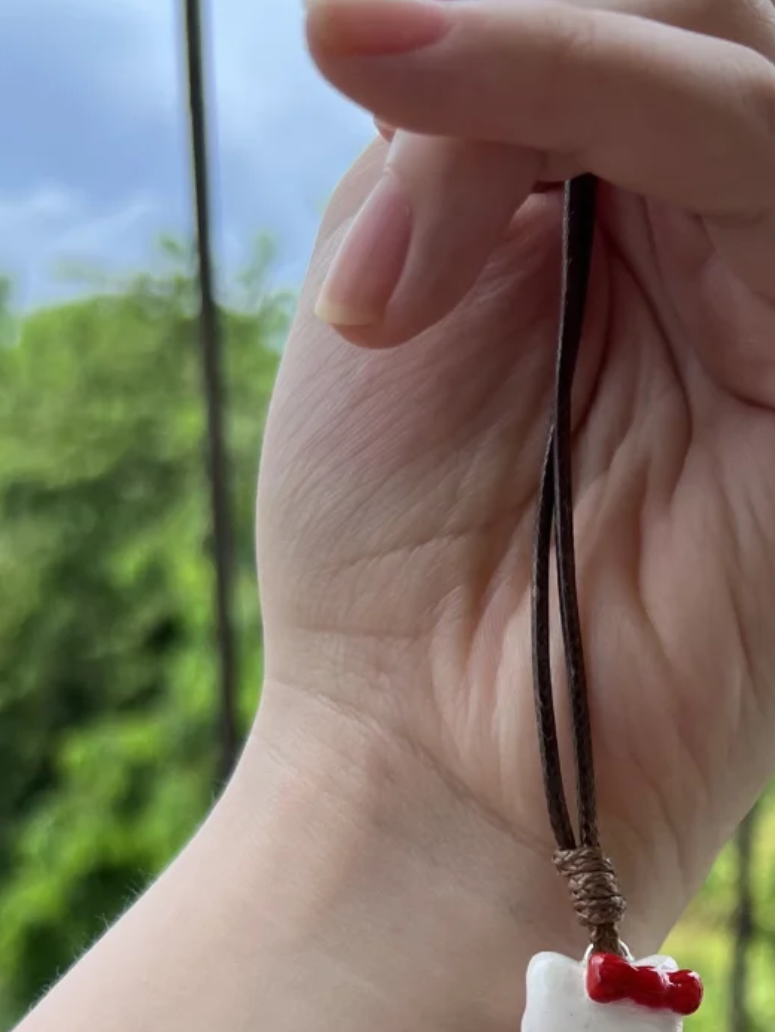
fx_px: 1611
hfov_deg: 26.3
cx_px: 675
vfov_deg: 32.5
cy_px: 1050
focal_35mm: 54
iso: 50
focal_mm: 5.7
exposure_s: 1/611
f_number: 1.5
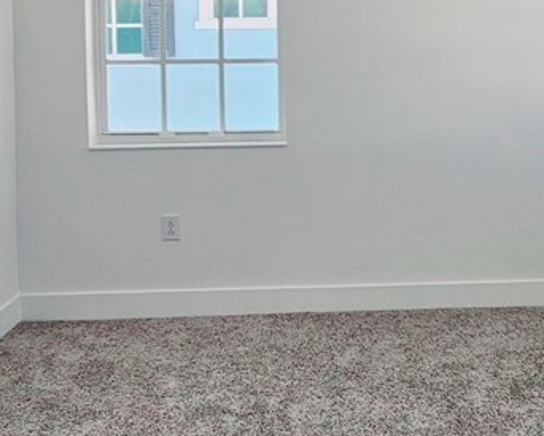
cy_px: 123
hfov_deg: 47.0
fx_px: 612
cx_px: 372
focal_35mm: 38
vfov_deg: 38.4
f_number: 2.2
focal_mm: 2.2
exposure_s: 1/120
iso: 80
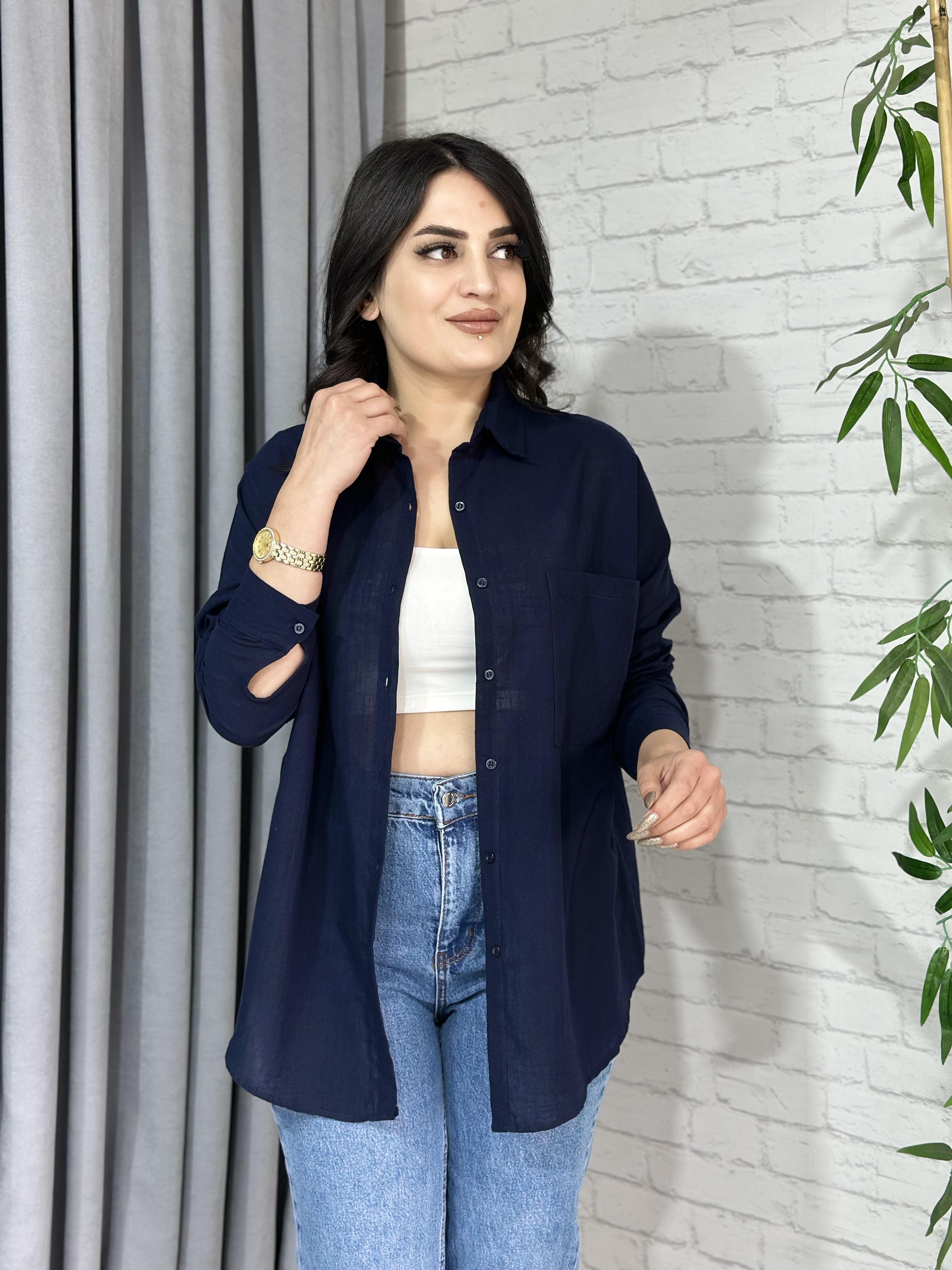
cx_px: 476
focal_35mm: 48
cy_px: 635
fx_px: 1760
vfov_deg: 39.7
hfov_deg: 30.3
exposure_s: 1/100
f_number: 1.78
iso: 100
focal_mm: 6.86
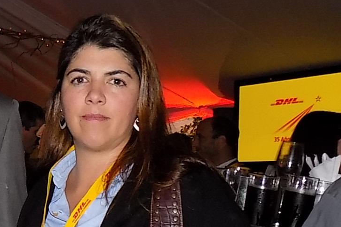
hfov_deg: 23.8
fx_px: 710
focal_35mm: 75
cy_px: 223
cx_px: -102
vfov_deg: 17.8
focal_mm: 4
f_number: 3.1
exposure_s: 1/30
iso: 200
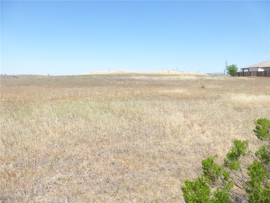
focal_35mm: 24
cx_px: 135
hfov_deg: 71.6
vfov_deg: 56.8
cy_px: 102
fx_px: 187
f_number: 4
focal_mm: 4.3
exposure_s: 1/500
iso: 100
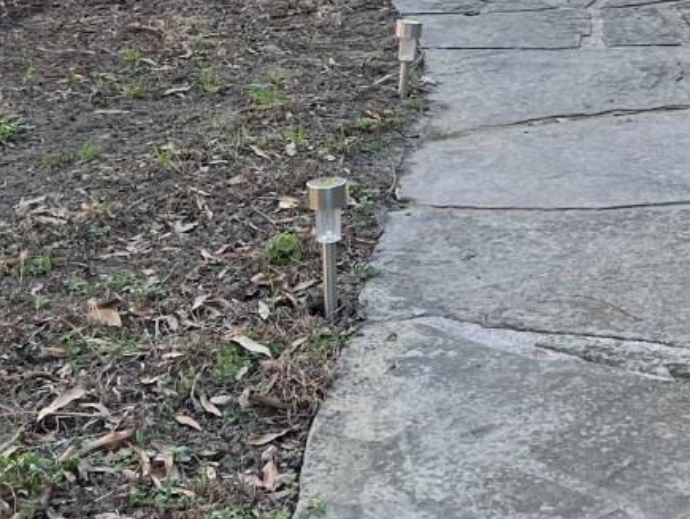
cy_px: -38
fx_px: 1716
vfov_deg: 16.7
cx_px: 633
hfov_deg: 22.2
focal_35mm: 86
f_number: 1.5
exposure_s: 1/351
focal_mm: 5.7
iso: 50
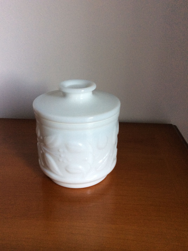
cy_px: 126
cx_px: 94
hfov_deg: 44.1
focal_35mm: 32
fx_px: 232
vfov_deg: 56.9
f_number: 2.4
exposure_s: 1/25
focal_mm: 3.3
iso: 125
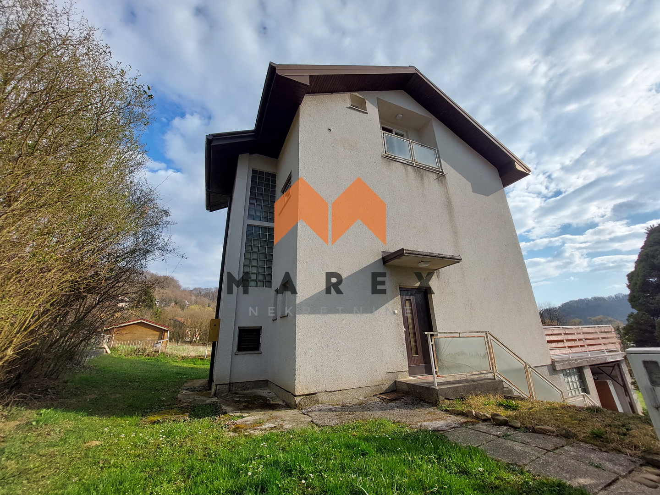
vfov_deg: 89.9
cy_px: 248
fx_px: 248
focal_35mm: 13
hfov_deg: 106.2
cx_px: 330
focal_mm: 1.74
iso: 50
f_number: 2.2
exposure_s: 1/1066
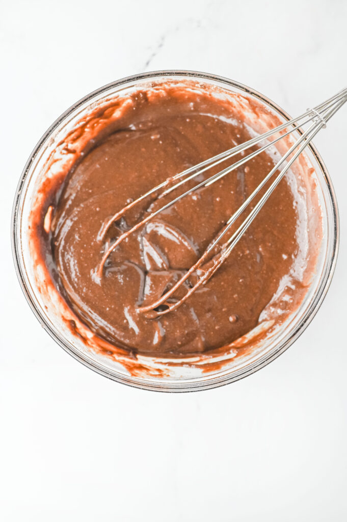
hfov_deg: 26.9
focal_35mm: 50
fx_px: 724
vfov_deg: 39.6
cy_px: 261
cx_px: 174
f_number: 3.5
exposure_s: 1/160
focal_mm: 50
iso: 280
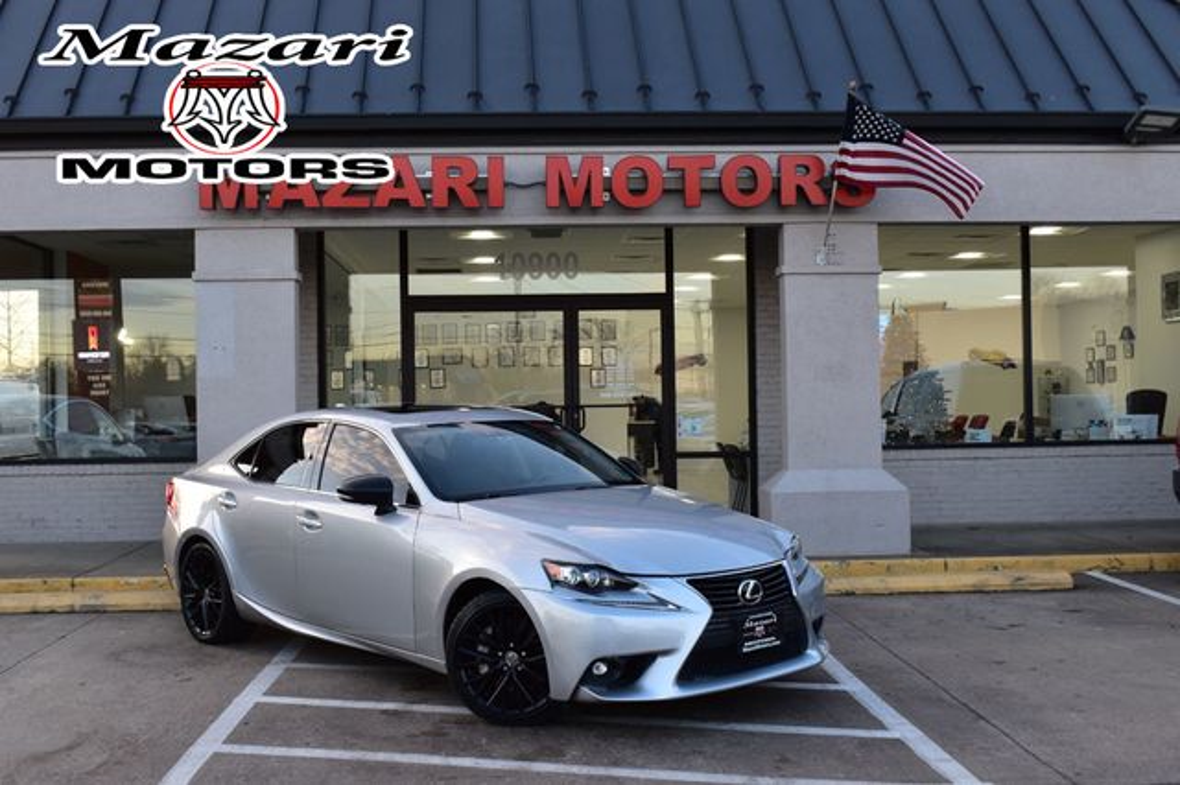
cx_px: 590
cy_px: 392
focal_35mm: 42
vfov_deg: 31.9
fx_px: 1376
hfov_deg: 46.4
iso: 400
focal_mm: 28
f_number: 8
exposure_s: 1/60
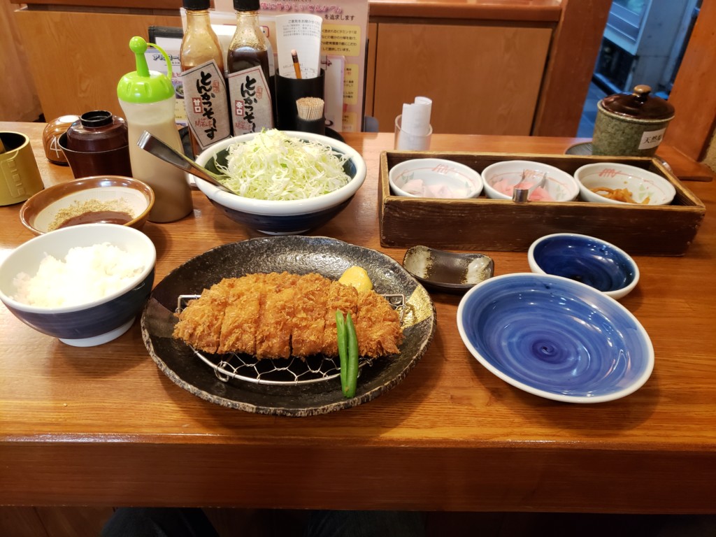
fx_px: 538
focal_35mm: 26
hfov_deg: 67.3
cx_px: 358
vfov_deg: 53.1
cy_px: 268
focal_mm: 4.3
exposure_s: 1/40
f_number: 1.5
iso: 320
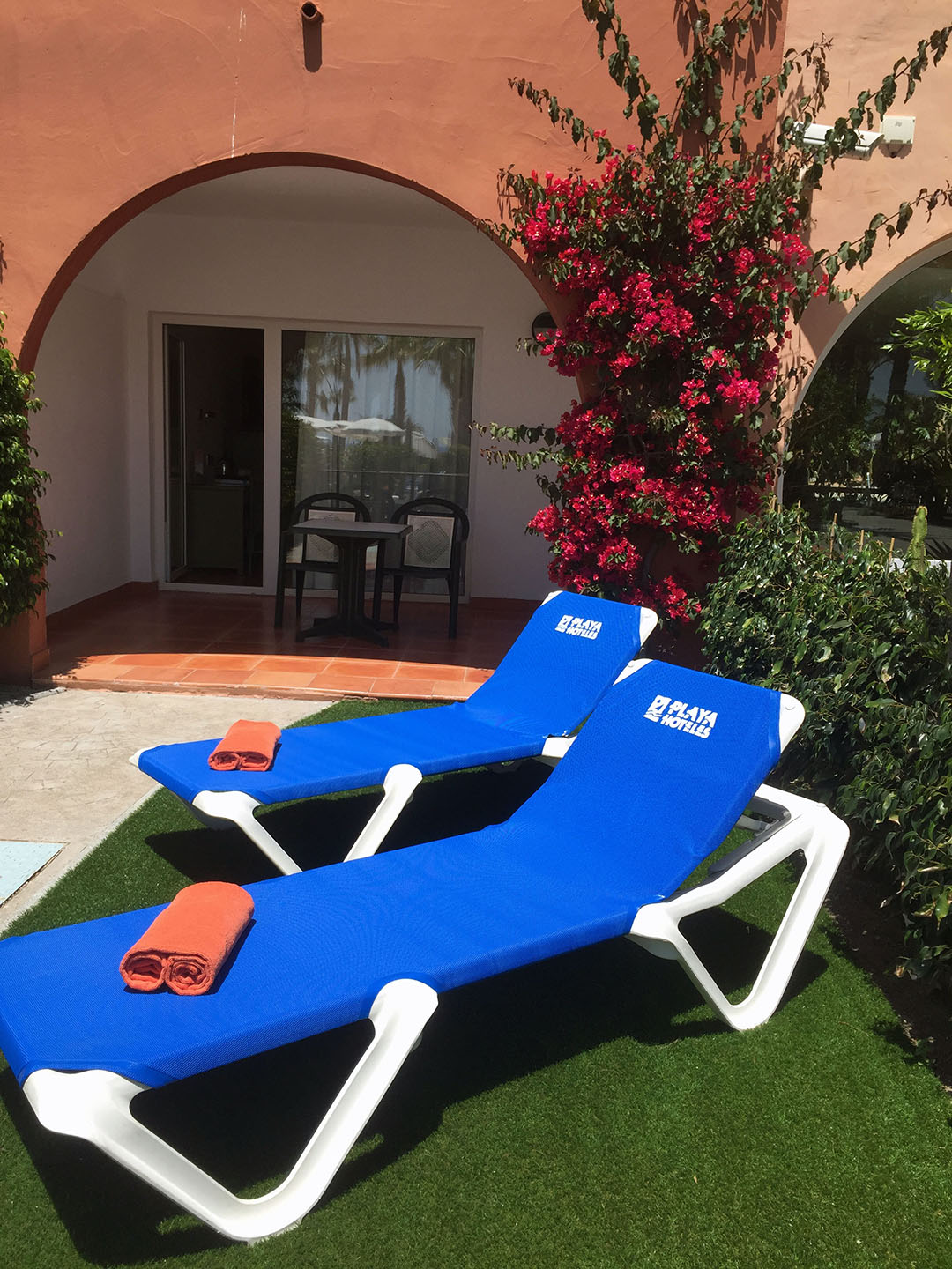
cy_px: 634
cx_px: 476
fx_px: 1063
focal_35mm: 29
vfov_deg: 61.7
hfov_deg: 48.2
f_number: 2.2
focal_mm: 4.15
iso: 32
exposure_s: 1/1883
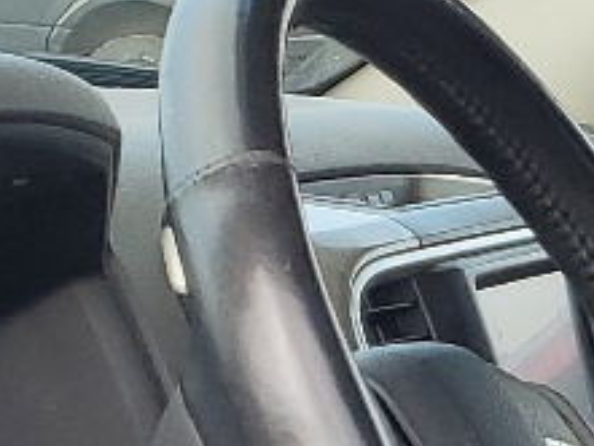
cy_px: 1263
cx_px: 1067
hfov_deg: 10.0
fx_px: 3228
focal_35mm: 188
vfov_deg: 7.2
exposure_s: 1/588
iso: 50
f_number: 1.5
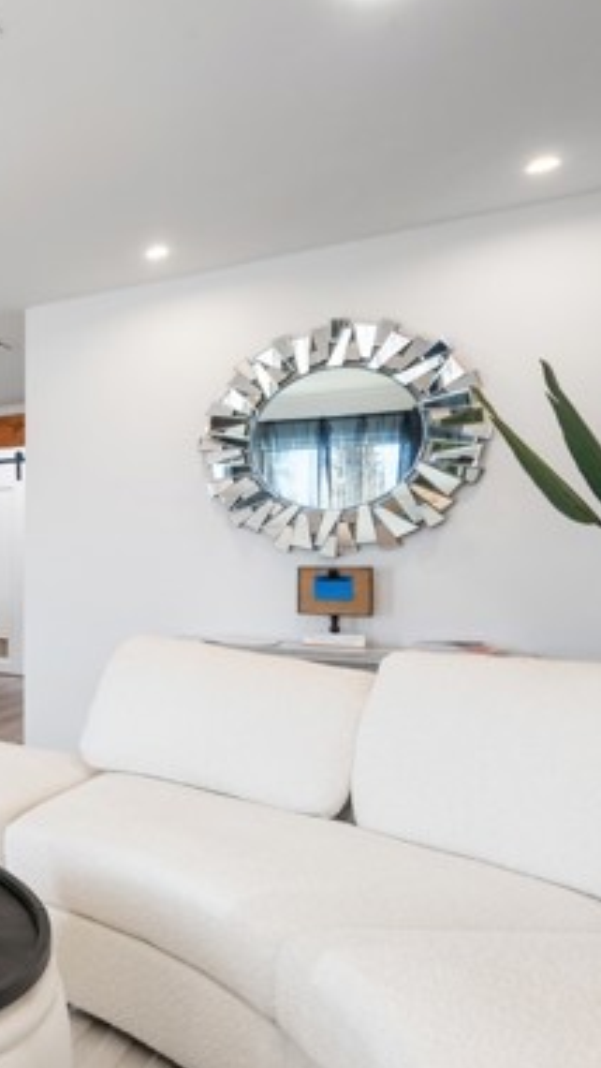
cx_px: -289
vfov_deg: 64.2
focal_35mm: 30
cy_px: 572
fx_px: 849
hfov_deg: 27.5
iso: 64
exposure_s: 1/15
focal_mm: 17
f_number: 8
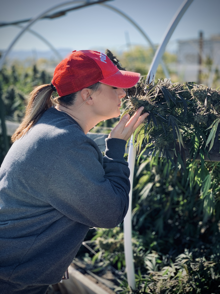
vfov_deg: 36.8
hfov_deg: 28.0
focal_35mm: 52
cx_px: 110
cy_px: 147
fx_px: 441
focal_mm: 6
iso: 16
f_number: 2.4
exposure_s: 1/316
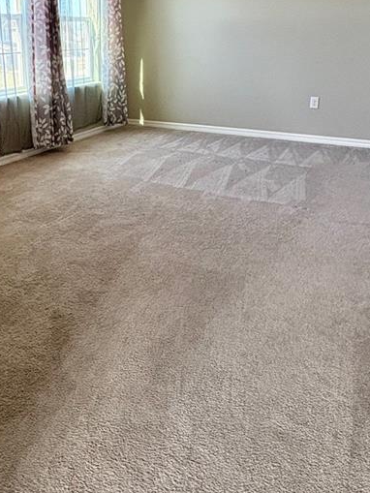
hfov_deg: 41.9
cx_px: 100
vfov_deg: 53.5
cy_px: 141
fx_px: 470
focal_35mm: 33
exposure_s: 1/120
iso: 250
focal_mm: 2.22
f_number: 2.2
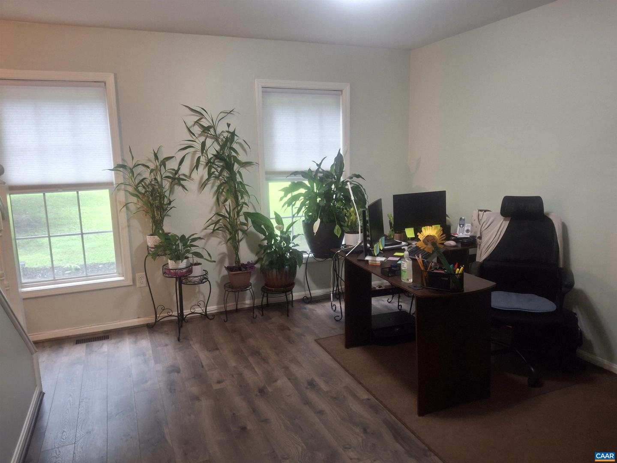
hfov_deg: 69.4
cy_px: 232
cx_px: 308
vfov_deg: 54.9
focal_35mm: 25
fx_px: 446
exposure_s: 1/60
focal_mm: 4.69
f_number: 1.8
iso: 200
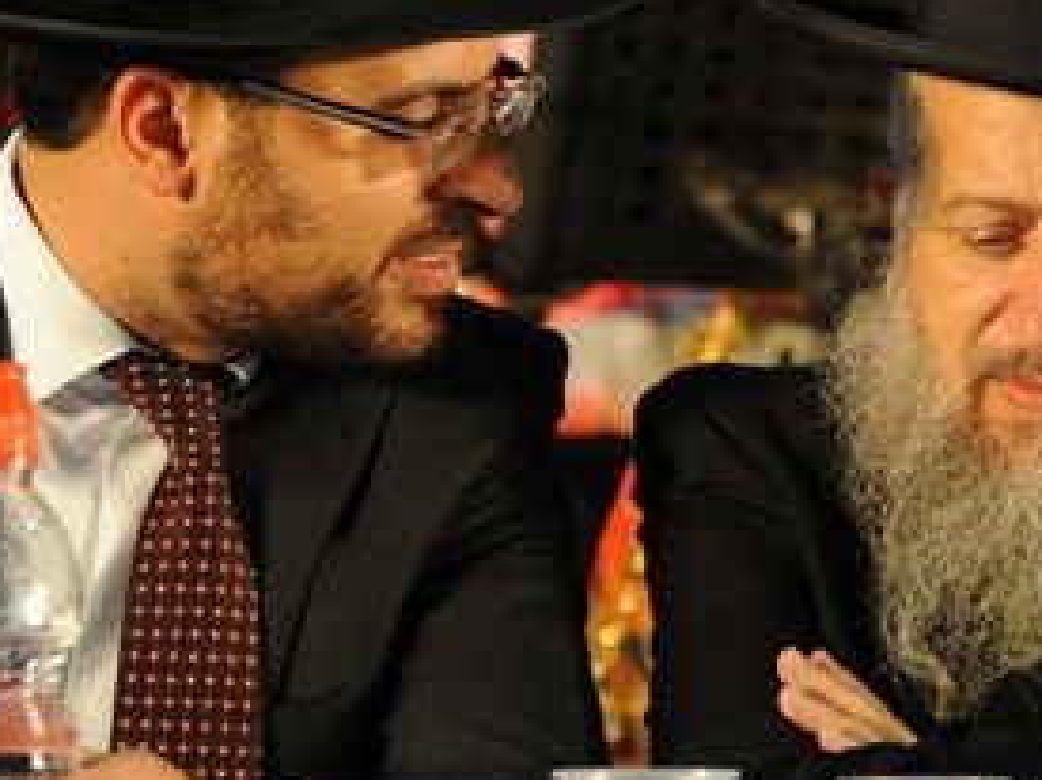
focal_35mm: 196
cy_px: 146
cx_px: 765
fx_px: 5897
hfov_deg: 10.1
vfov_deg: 7.6
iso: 640
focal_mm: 70
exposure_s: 1/125
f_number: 4
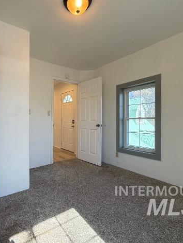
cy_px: 121
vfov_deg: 84.7
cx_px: 69
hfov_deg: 67.6
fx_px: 134
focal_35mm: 19
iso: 80
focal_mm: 2.22
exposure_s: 1/120
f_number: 2.2
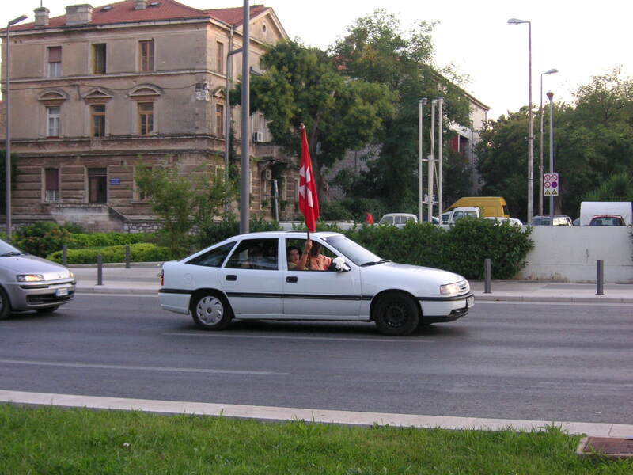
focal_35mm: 58
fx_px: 1061
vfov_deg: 25.2
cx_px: 316
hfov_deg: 33.2
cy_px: 238
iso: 80
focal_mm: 9.6
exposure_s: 1/60
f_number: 3.7
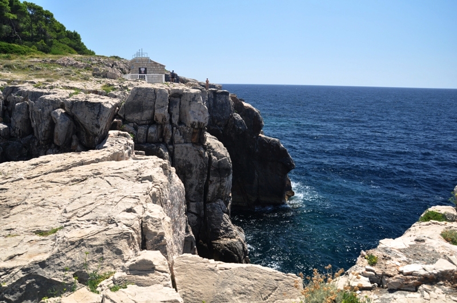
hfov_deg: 67.5
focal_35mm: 27
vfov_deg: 47.8
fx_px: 342
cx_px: 228
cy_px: 152
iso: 200
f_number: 7.1
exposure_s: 1/200
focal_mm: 18
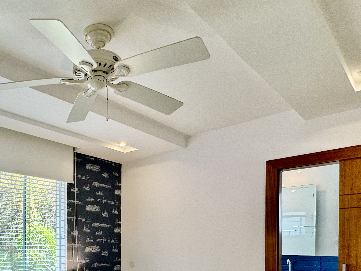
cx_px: 82
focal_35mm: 31
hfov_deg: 55.0
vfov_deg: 41.6
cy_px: 247
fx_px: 323
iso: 125
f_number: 2.2
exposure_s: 1/120
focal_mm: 2.22
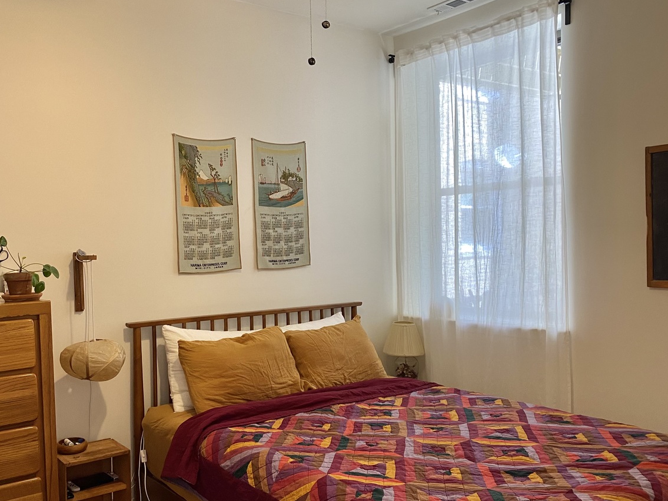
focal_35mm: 33
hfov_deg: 54.8
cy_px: 276
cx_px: 255
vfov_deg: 42.9
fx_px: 637
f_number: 1.8
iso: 125
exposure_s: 1/60
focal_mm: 4.25
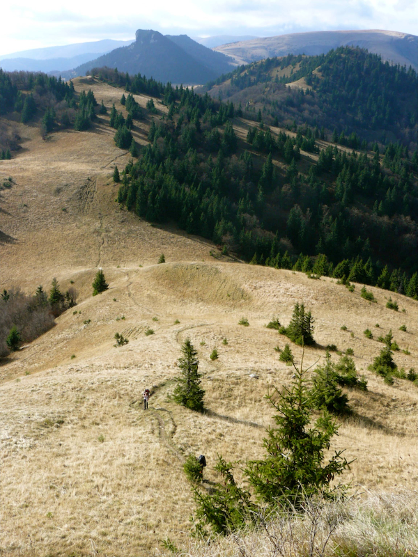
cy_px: 278
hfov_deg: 31.5
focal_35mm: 46
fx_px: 741
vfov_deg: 41.2
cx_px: 209
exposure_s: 1/200
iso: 100
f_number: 5.6
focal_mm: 7.6
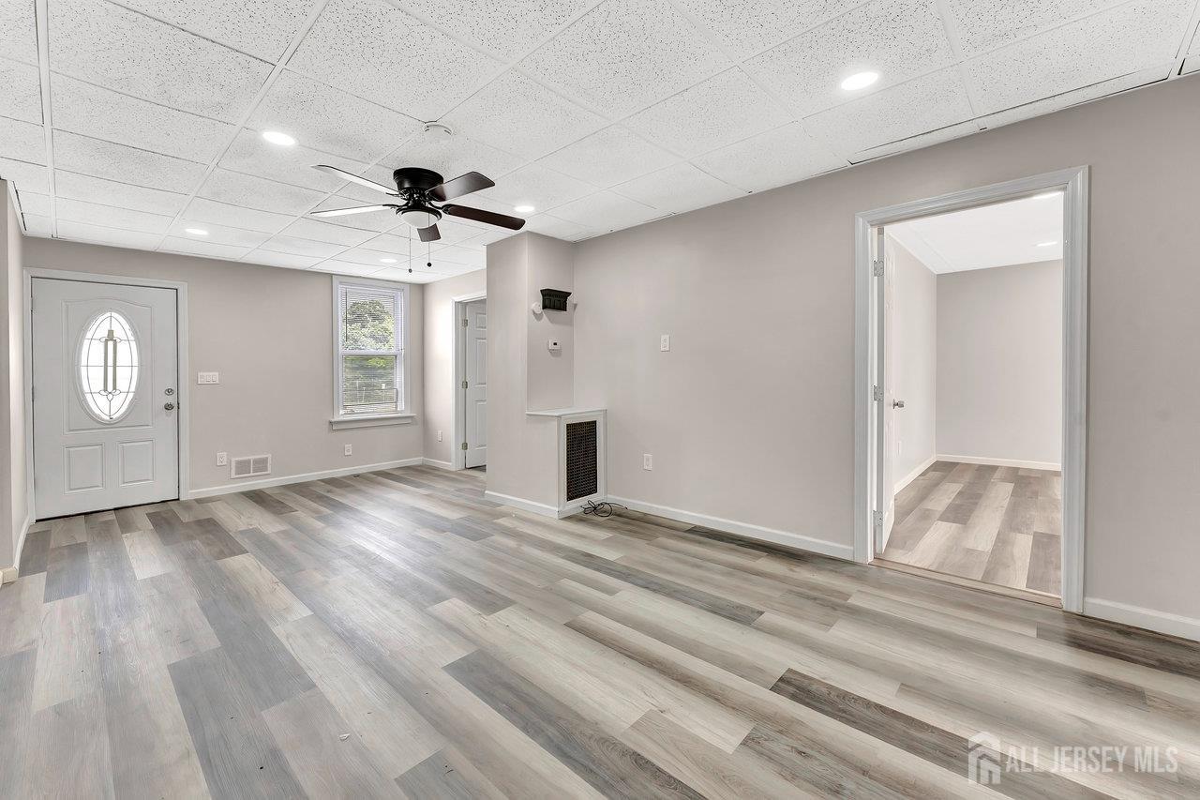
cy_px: 400
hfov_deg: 104.3
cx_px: 600
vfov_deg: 81.2
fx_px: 467
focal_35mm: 14
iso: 640
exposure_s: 1/45
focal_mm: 14
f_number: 8
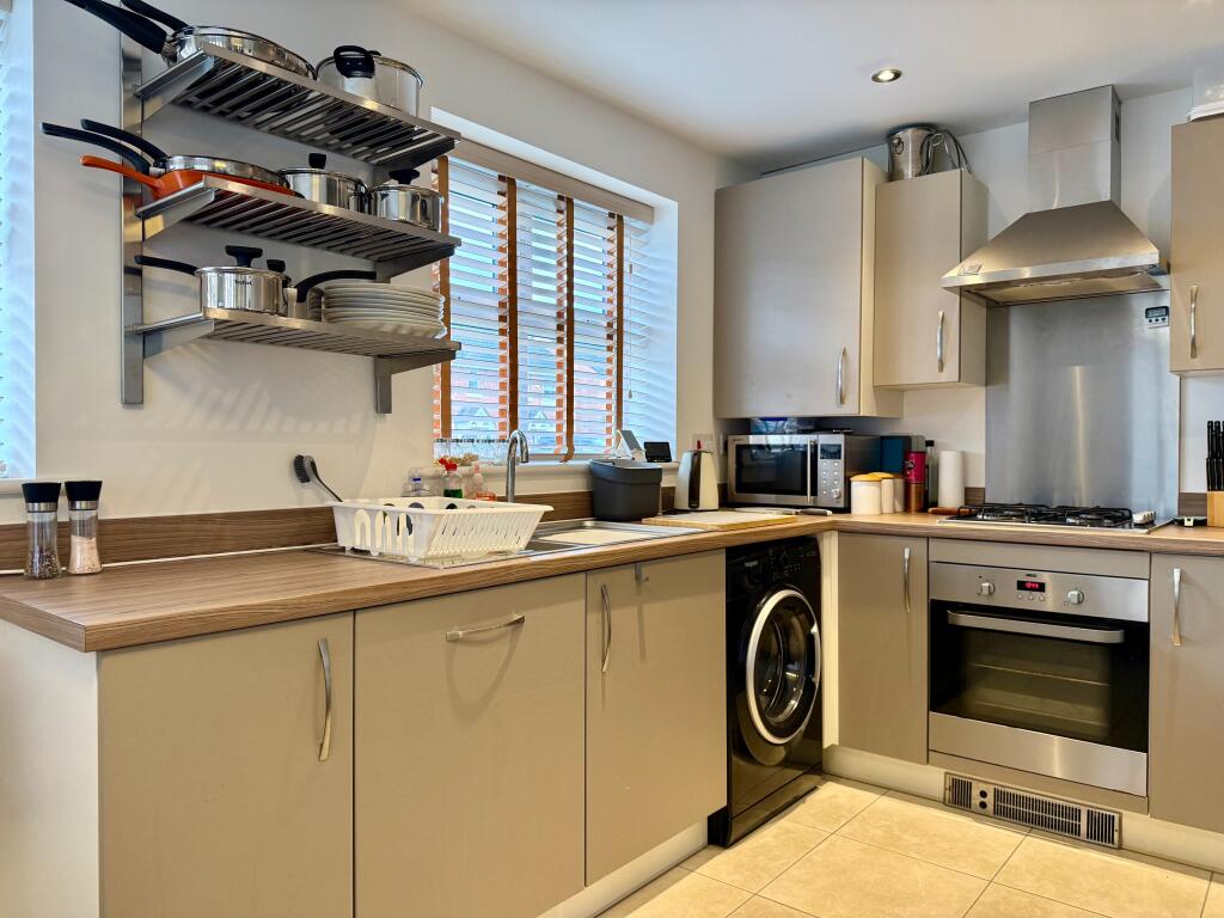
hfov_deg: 71.6
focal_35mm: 24
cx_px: 612
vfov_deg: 56.8
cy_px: 459
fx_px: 849
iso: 160
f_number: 1.78
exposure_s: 1/100
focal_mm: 6.76
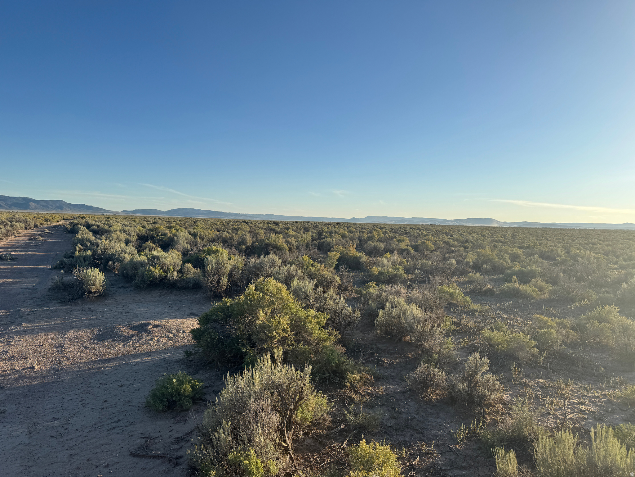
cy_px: 238
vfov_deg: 56.8
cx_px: 318
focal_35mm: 24
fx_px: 440
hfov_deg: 71.6
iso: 80
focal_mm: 6.76
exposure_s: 1/4950
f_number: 1.78
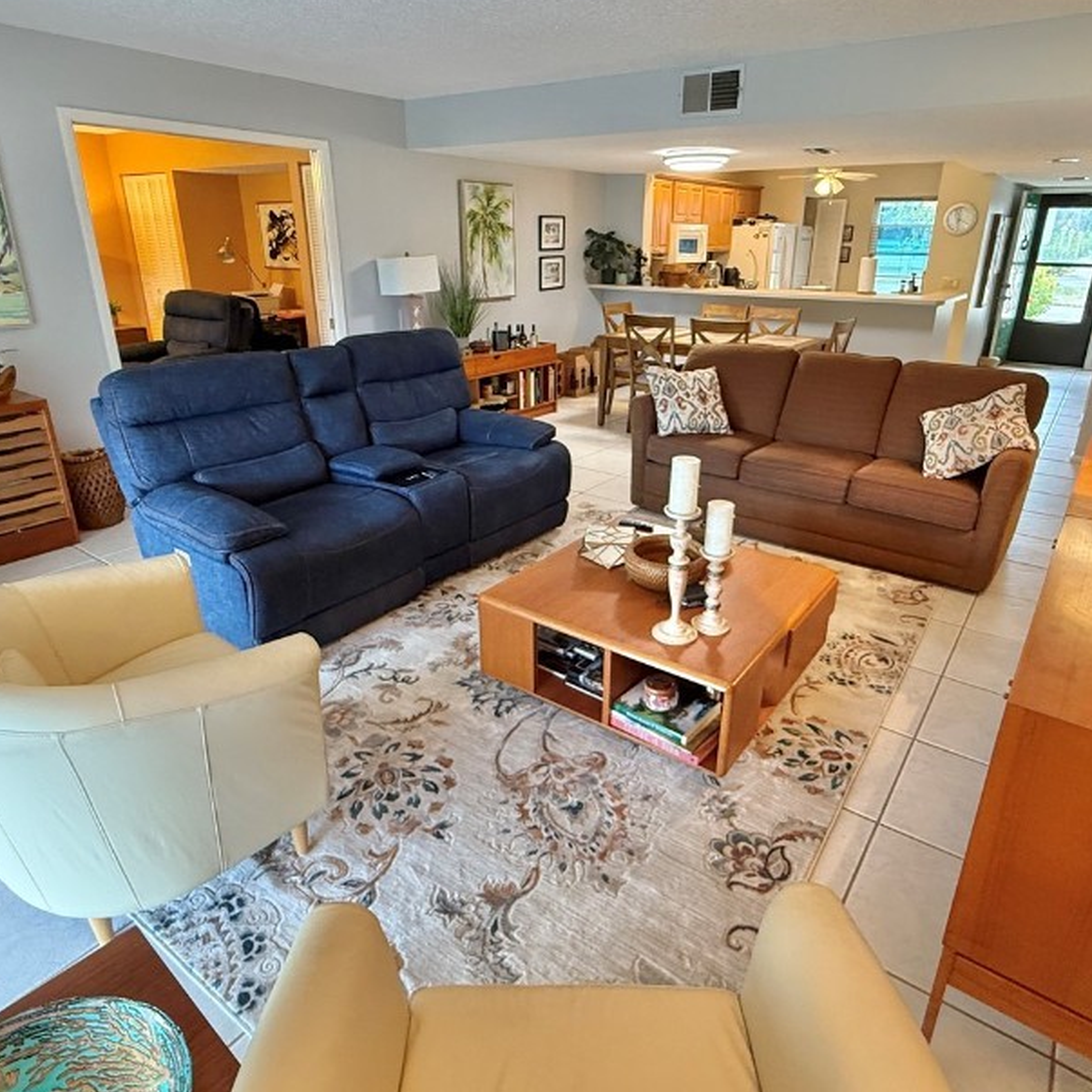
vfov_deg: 72.1
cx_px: 570
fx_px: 749
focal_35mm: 21
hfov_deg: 72.1
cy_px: 512
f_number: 2.2
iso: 400
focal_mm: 2.22
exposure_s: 1/60
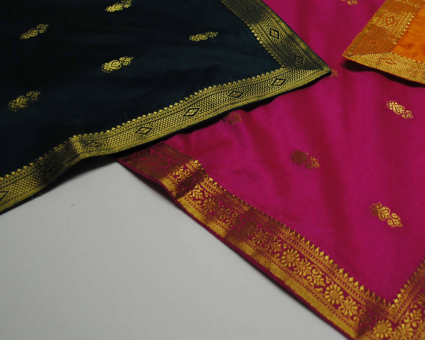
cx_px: 358
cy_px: 90
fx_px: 692
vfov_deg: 27.3
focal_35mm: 55
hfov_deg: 32.9
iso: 200
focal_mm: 22
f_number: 4
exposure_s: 1/30
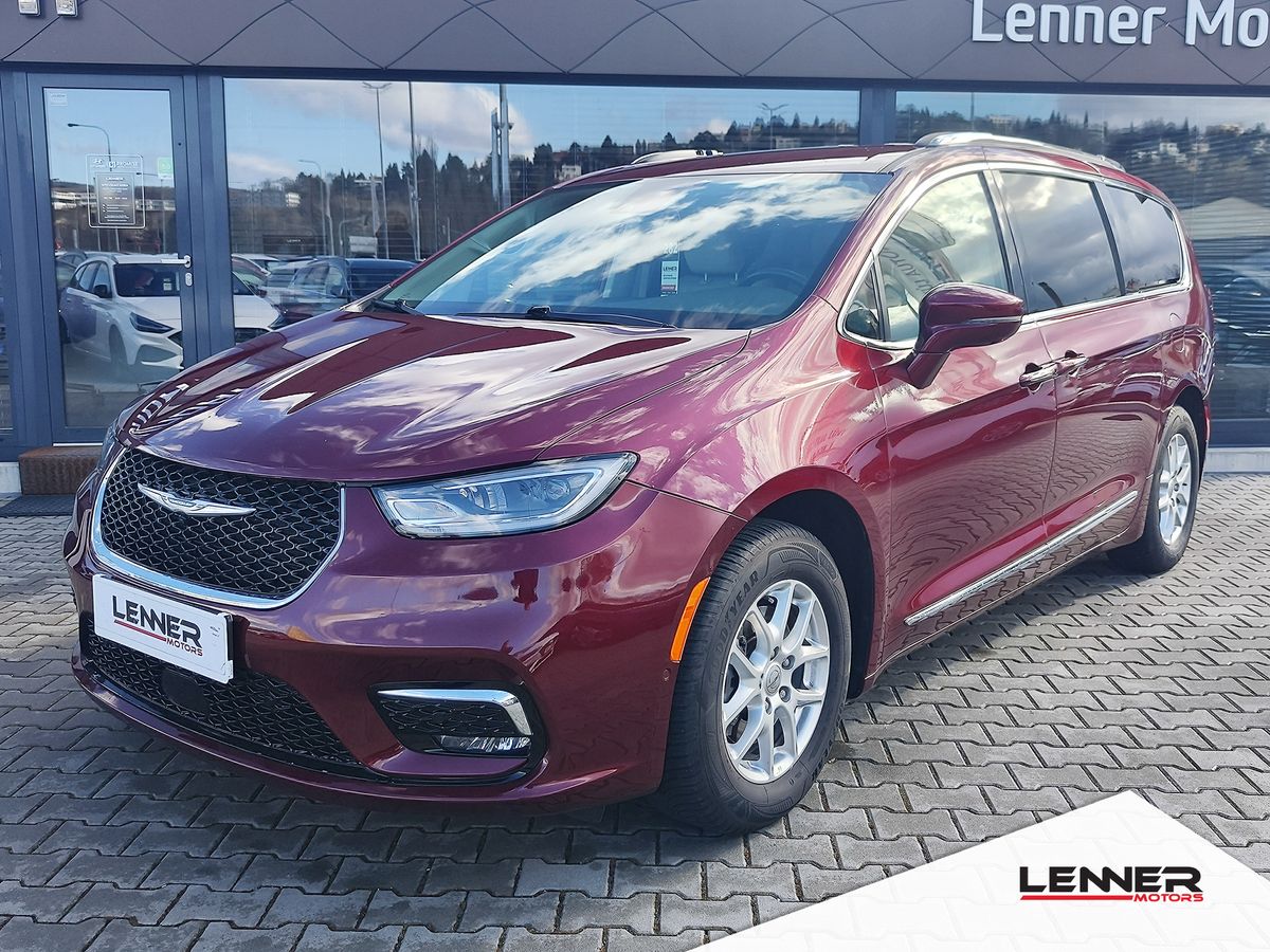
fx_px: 844
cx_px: 635
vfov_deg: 58.9
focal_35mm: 23
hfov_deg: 73.9
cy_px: 476
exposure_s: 1/399
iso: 50
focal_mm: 7.01
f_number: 1.69
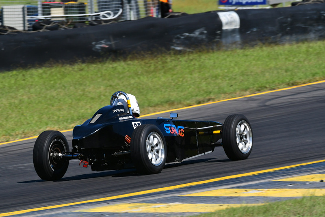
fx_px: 4470
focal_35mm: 495
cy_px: 108
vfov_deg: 2.8
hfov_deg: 4.2
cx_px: 162
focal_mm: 330
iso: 400
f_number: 11
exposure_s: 1/640
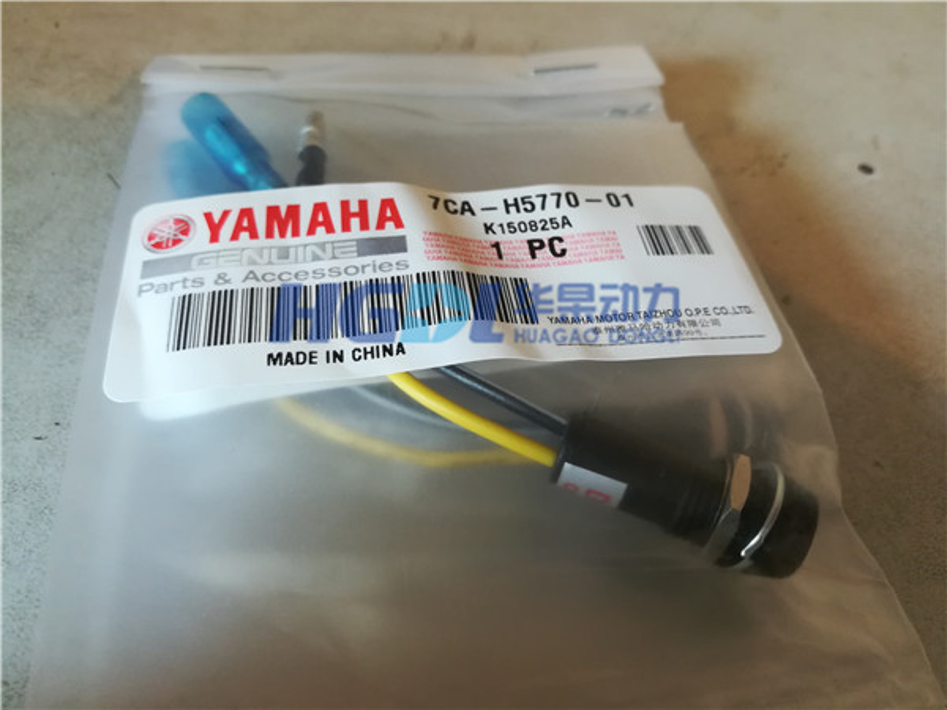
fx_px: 711
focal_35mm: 26
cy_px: 355
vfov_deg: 53.1
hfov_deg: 67.3
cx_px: 474
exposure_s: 1/33.3
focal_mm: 3.83
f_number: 2.2
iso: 250
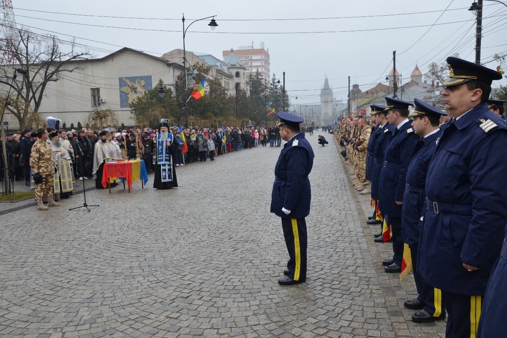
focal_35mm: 32
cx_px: 254
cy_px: 169
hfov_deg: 59.5
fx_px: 444
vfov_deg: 41.7
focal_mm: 21
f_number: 7.1
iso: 320
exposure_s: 1/200
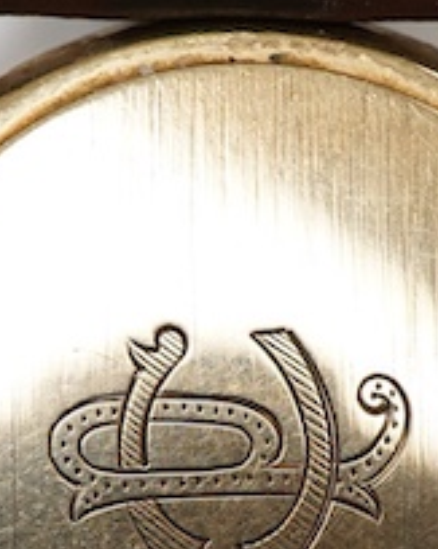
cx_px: 266
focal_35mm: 186
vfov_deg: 10.3
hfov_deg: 8.3
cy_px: 474
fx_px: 3016
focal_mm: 30
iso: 1250
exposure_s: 1/125
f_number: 10
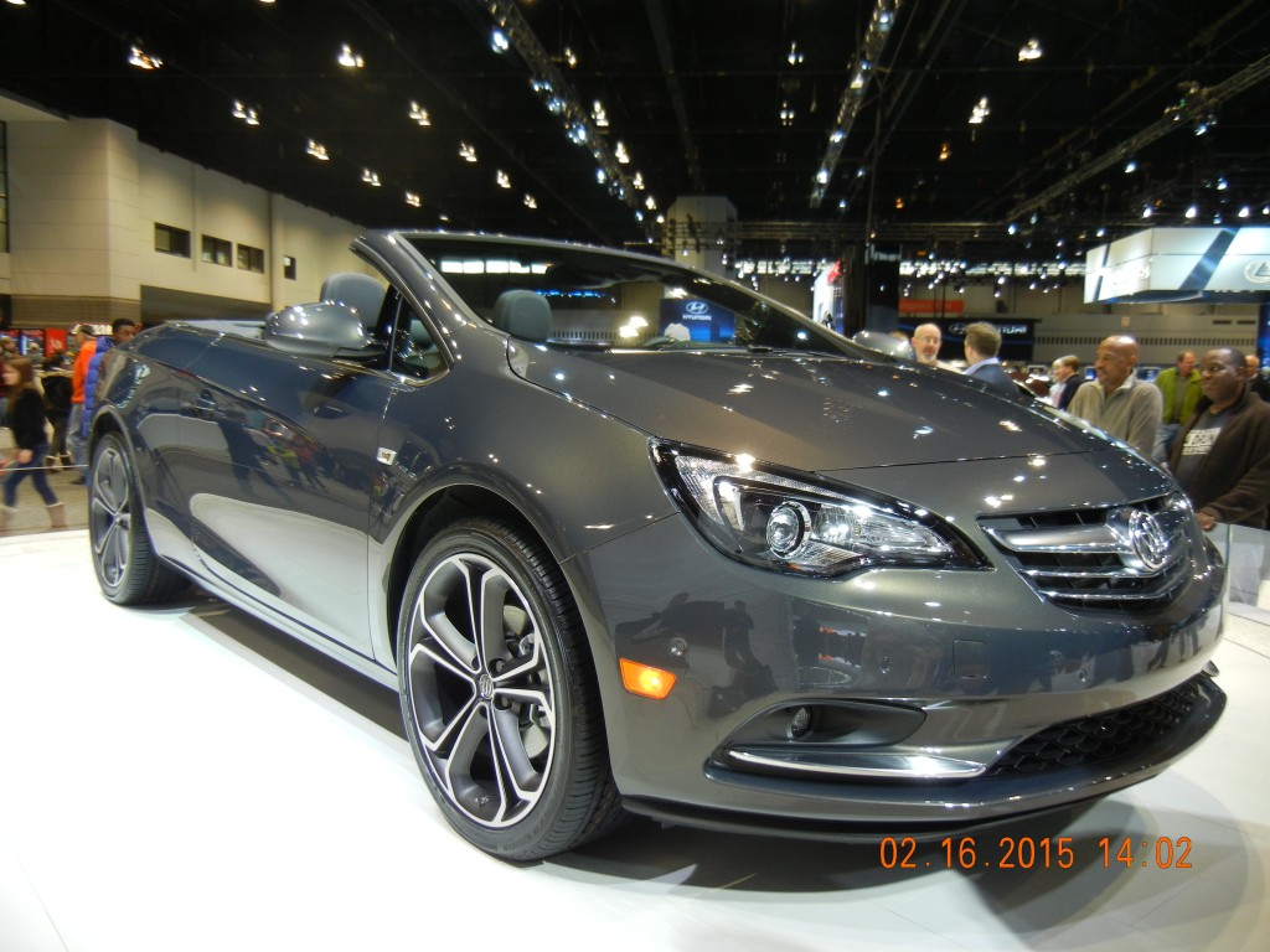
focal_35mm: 30
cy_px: 476
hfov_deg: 60.0
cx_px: 635
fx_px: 1101
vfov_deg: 46.8
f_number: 3.5
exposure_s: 1/38.1
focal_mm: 5.4
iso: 198
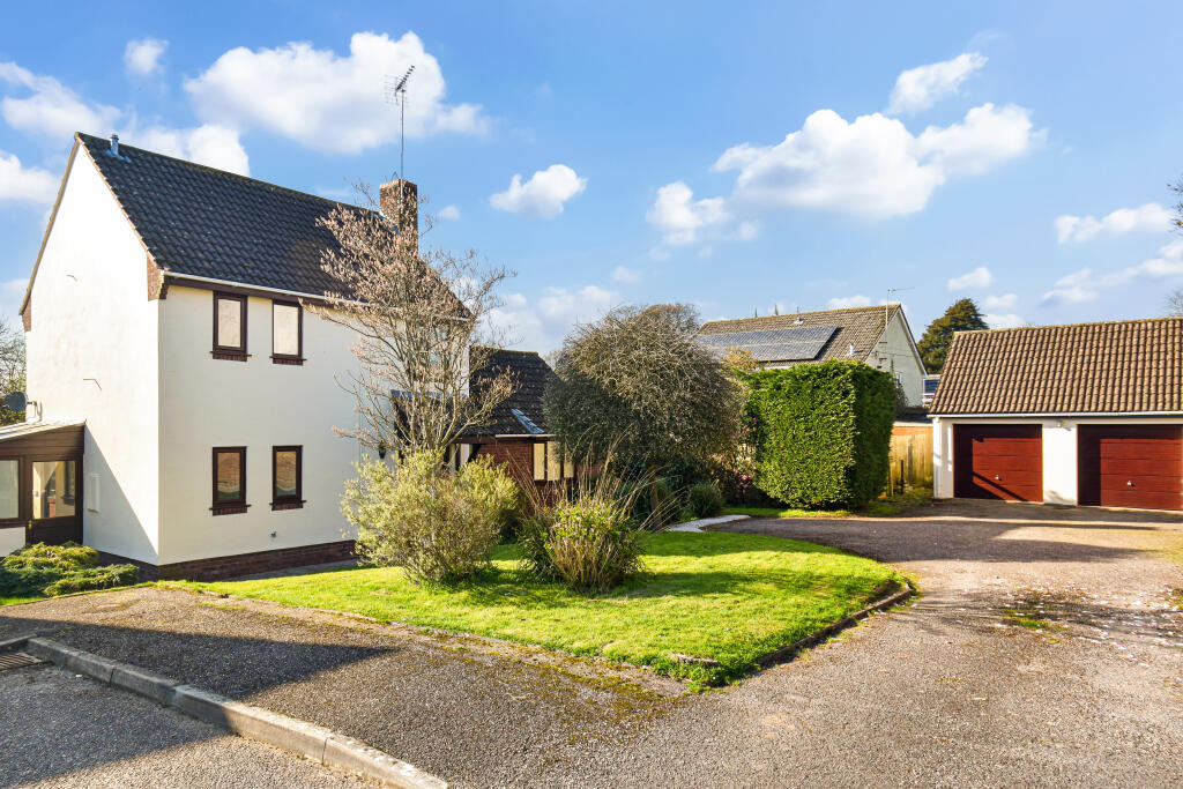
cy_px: 394
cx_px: 592
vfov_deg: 56.2
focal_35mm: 22
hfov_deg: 77.3
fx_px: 739
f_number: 8
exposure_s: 1/250
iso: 180
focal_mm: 15
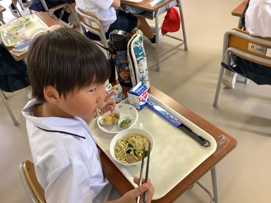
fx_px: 243
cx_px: 136
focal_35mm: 31
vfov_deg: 45.4
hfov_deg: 58.4
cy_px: 102
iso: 160
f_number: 2.4
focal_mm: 3.3
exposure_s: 1/50
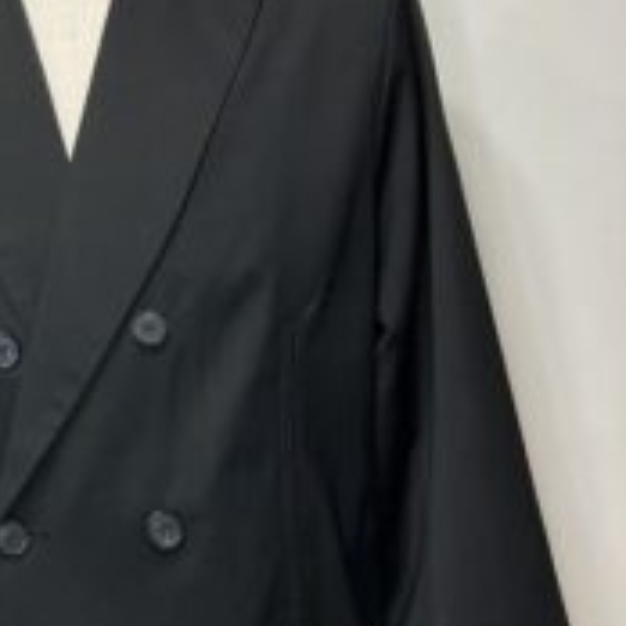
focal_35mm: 57
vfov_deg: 30.0
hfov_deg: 29.2
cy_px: 306
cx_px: 101
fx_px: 1166
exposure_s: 1/50
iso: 80
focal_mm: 3.99
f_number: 1.8
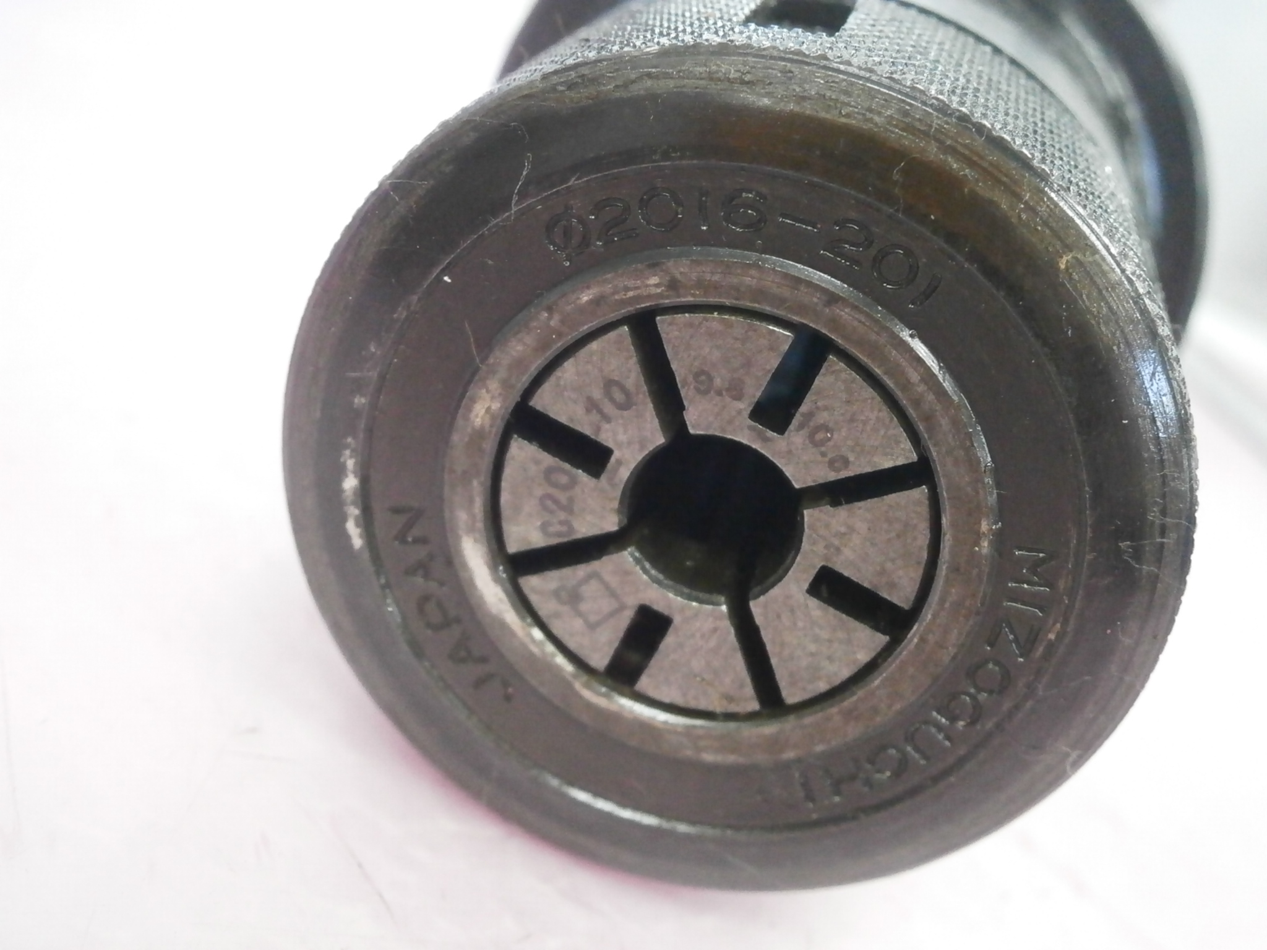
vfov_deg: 30.9
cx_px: 634
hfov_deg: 40.4
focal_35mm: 47
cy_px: 475
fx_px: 1720
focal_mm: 8.3
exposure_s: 1/60
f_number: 3.4
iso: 800
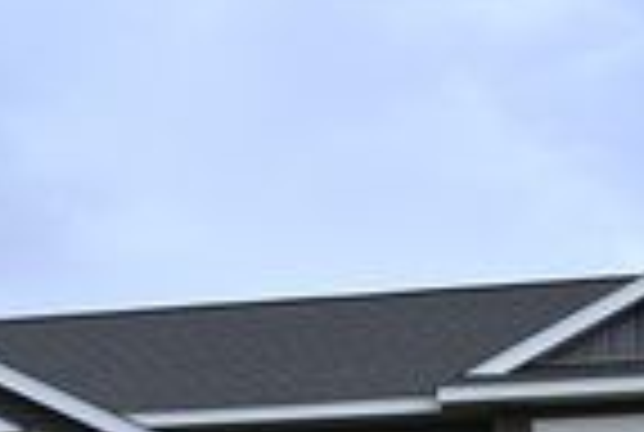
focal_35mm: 115
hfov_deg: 17.4
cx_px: 18
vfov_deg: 11.6
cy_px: 578
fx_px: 2061
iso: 100
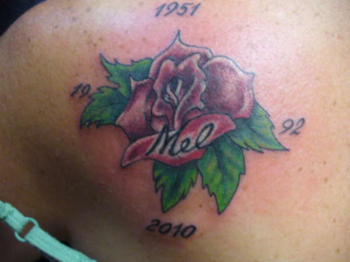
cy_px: 131
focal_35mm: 37
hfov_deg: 50.1
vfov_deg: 38.7
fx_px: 374
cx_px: 175
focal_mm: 6.1
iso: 200
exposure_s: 1/15
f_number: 2.8
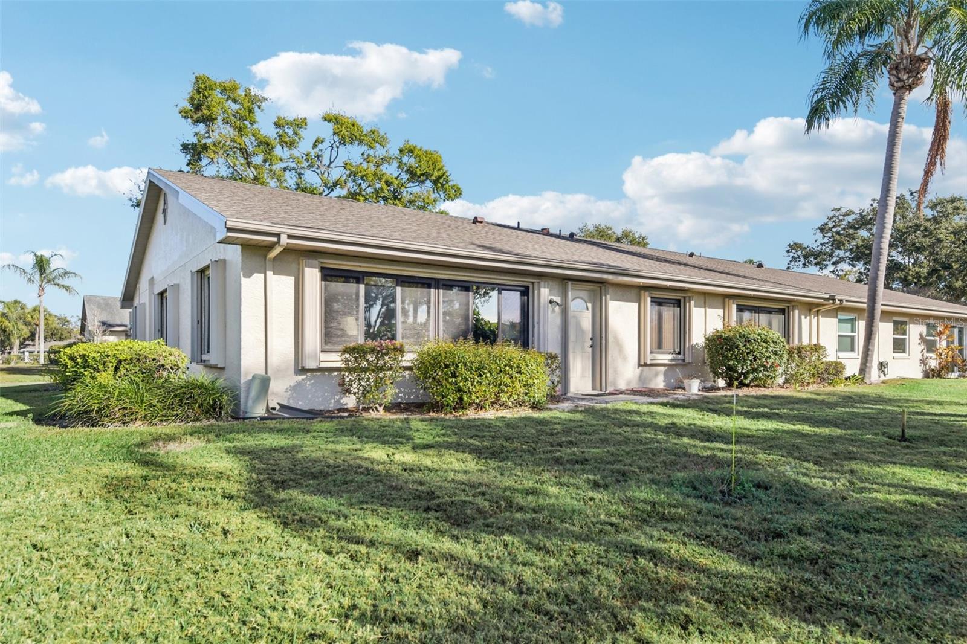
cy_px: 322
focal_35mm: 22
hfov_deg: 78.6
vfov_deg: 57.2
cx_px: 484
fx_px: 591
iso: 400
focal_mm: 22
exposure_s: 1/1000
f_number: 8
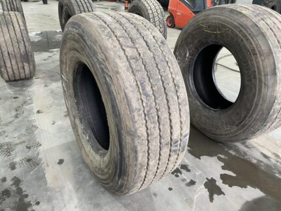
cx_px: 140
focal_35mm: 26
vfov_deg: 53.1
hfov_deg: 67.3
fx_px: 211
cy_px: 106
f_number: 1.8
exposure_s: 1/50
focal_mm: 4.25
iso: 80
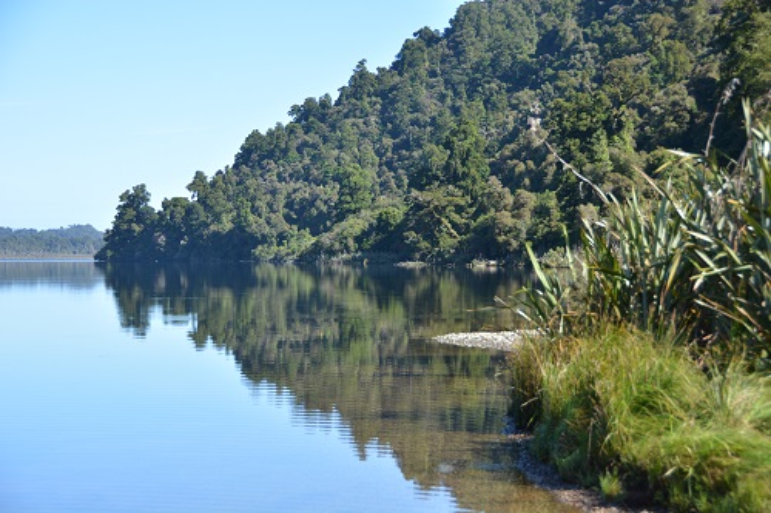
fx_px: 1766
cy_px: 256
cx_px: 386
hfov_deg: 24.6
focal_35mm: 82
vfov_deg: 16.5
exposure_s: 1/1250
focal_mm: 55
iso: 400
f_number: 5
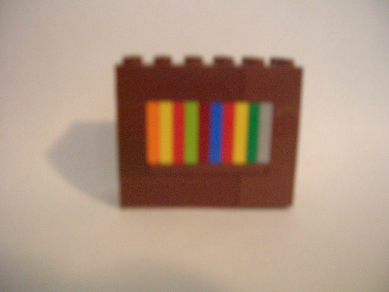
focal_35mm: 34
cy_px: 146
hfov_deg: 54.0
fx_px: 382
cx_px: 194
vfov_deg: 41.8
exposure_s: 1/2.6
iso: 200
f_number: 2.9
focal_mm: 5.7
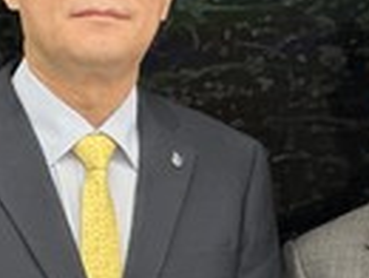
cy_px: 201
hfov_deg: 5.6
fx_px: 3791
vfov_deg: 4.2
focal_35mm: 355
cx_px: 301
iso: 160
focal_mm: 9
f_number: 2.8
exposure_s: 1/40
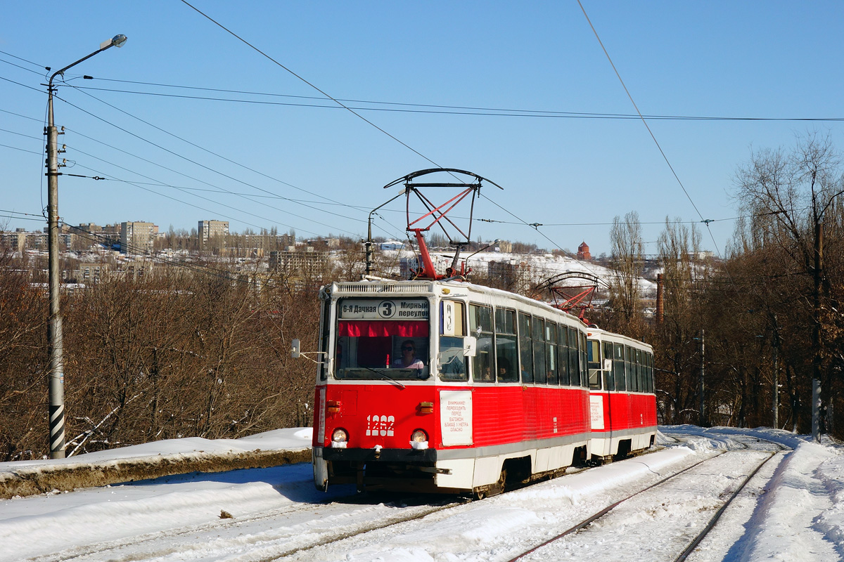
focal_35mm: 65
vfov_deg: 20.9
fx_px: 1524
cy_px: 281
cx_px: 422
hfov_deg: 31.0
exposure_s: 1/500
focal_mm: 24.11
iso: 125
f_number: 10
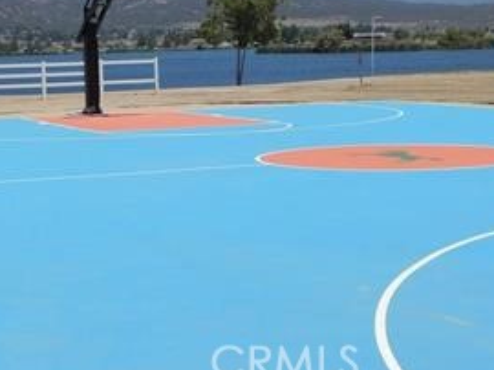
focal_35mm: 85
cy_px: 80
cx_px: 168
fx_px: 1212
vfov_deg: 17.2
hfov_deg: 22.9
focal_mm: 9
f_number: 7.6
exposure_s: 1/500
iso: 125
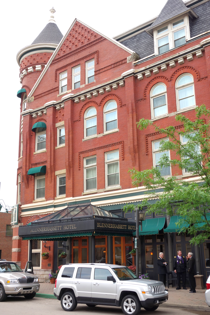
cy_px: 158
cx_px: 105
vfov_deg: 48.5
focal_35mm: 40
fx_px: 350
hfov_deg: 33.4
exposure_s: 1/100
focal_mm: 14.93
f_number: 5
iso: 125
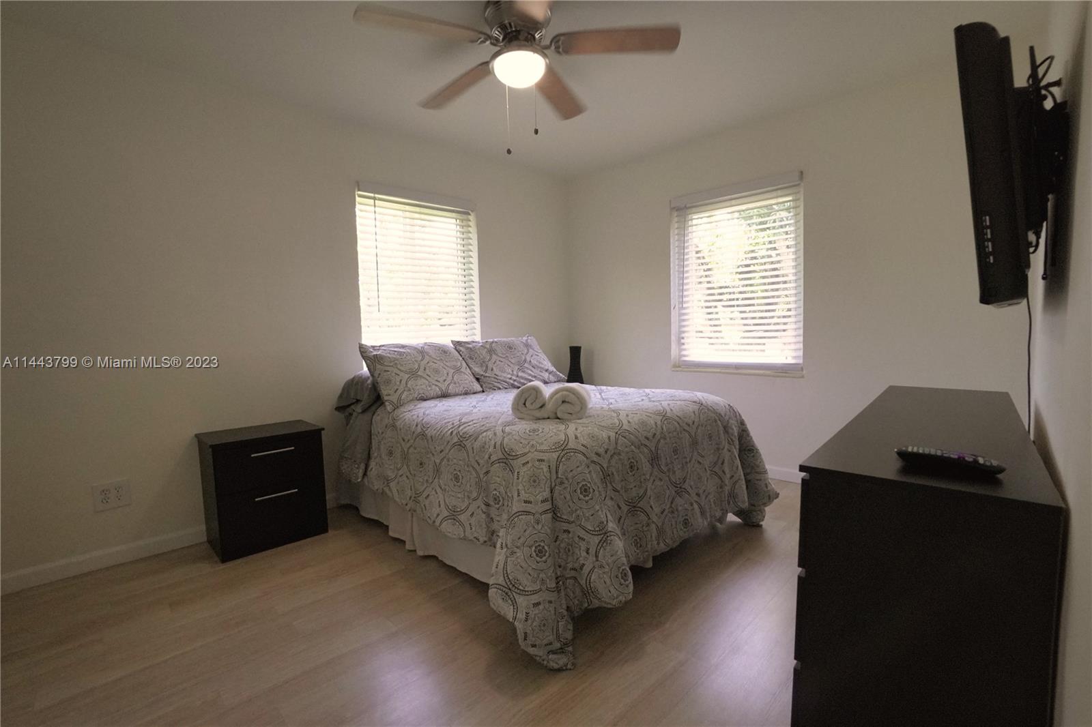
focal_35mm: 15
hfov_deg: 100.4
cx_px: 546
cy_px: 364
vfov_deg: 77.3
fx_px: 455
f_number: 10
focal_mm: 10
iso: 3200
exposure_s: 1/80
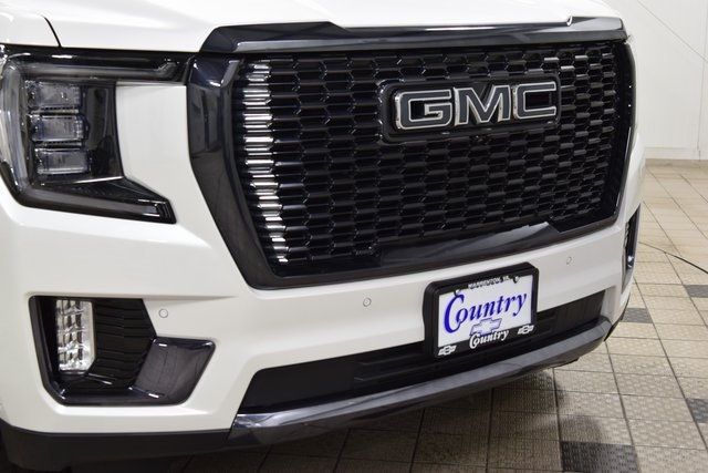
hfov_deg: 37.8
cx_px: 354
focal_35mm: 52
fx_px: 1033
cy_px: 236
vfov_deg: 25.8
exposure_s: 1/15
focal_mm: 35
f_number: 6.3
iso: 500
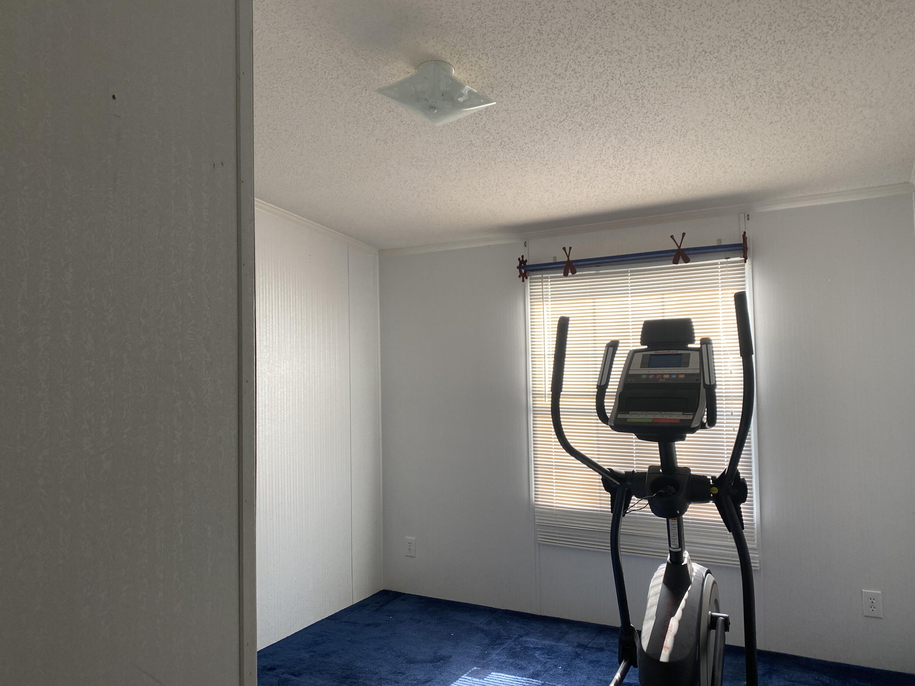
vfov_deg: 53.1
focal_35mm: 26
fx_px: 687
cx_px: 458
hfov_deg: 67.3
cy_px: 343
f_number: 1.8
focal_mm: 4.25
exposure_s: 1/110
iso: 125
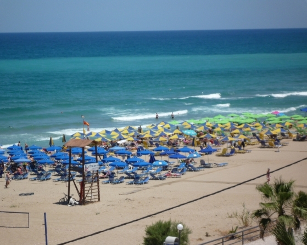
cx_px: 143
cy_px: 122
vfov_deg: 11.8
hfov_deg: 14.7
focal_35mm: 131
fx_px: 1190
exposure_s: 1/640
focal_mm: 22
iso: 100
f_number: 5.9
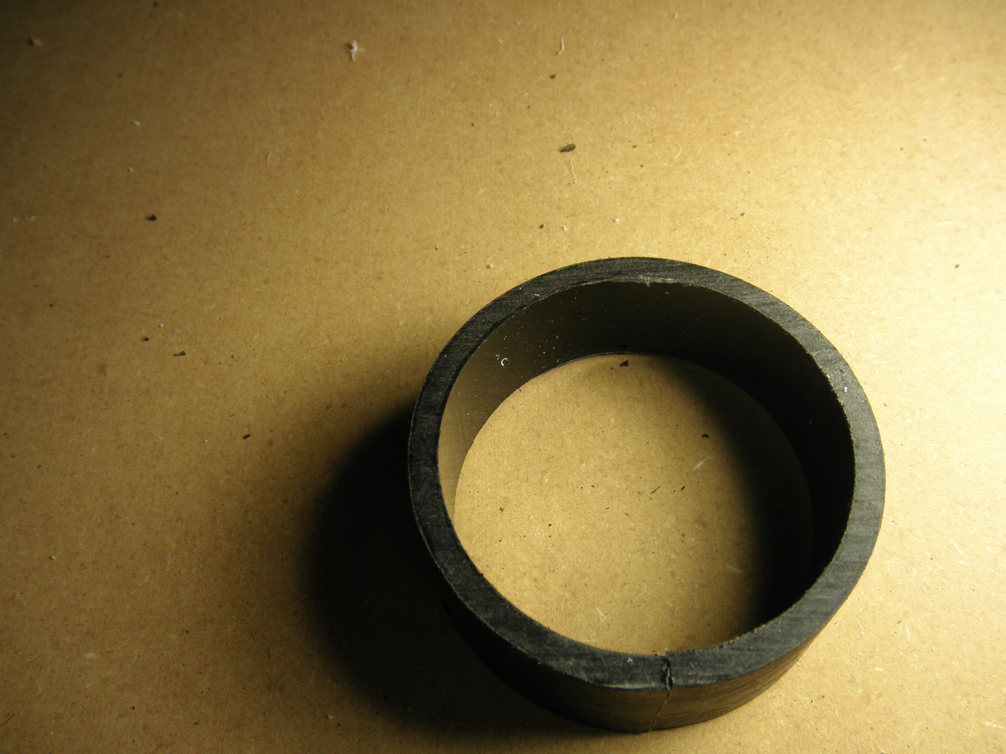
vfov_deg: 48.2
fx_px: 843
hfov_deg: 61.7
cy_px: 370
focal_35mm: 29
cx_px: 516
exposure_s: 1/100
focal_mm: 5
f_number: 3
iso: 64
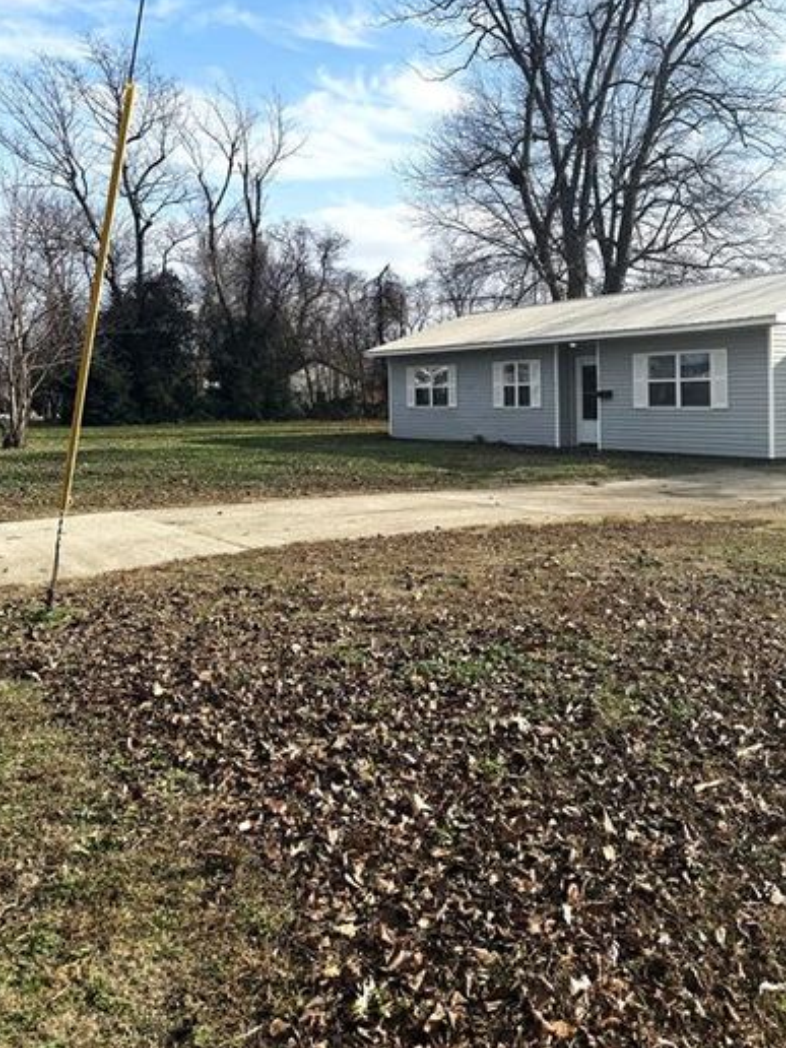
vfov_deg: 57.7
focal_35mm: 31
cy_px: 397
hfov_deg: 45.0
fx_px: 939
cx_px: 498
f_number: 1.78
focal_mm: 6.76
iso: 80
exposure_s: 1/4975
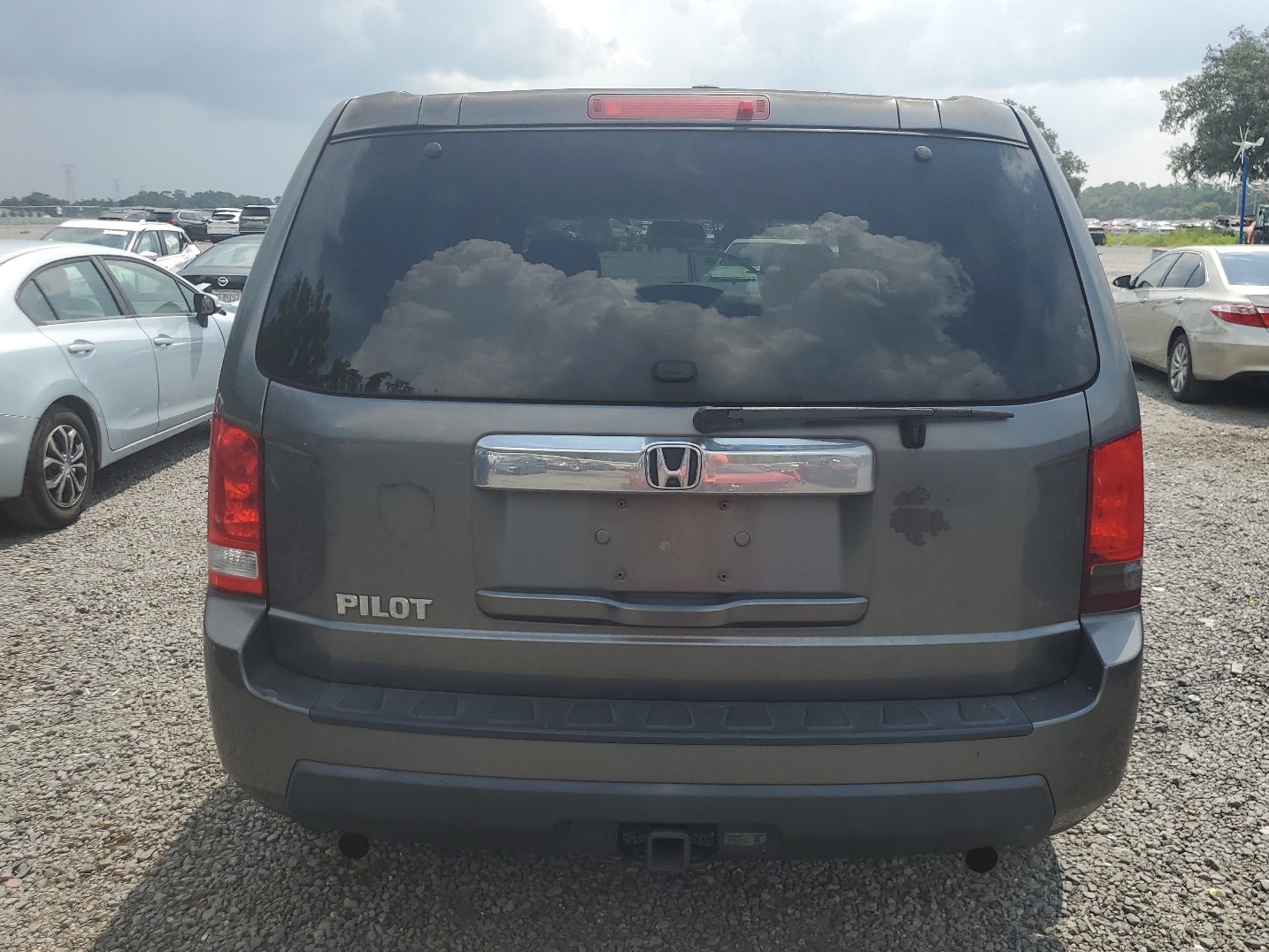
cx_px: 670
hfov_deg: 61.6
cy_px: 467
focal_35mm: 29
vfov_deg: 48.2
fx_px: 1063
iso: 50
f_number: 1.5
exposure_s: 1/3333
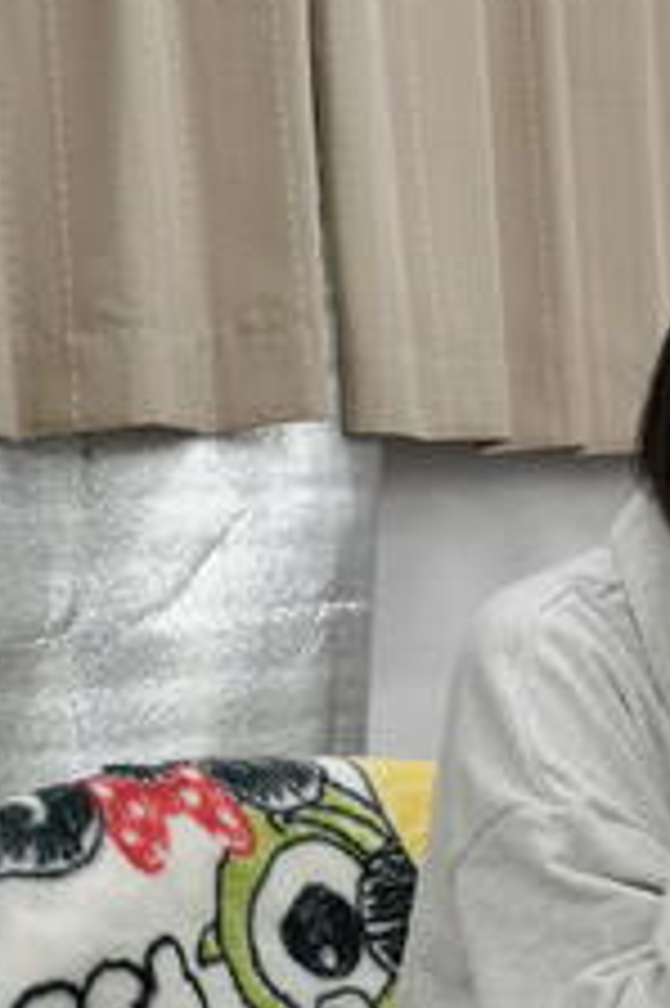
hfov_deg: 15.0
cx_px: 1025
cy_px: 580
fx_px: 2347
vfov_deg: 24.2
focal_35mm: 84
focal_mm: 20.9
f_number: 4
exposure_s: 1/160
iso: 800
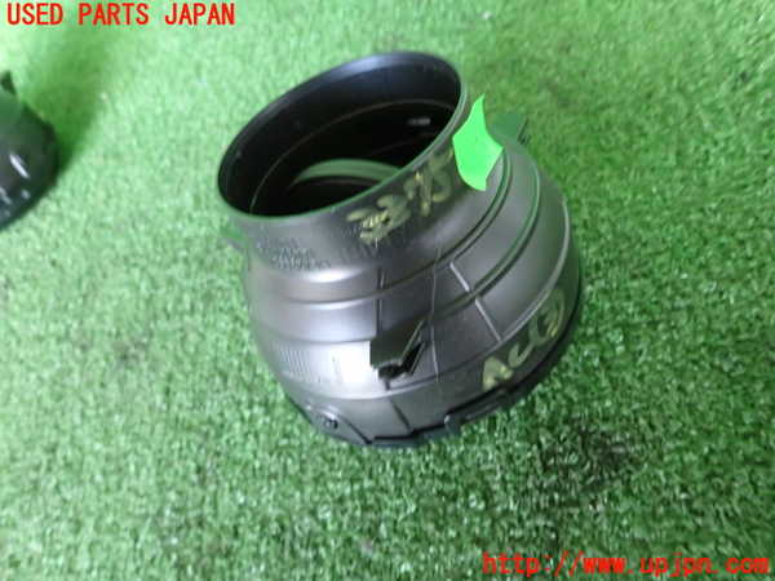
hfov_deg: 69.4
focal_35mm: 25
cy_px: 290
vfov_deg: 54.9
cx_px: 388
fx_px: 560
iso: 640
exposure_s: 1/30
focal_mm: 4.5
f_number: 2
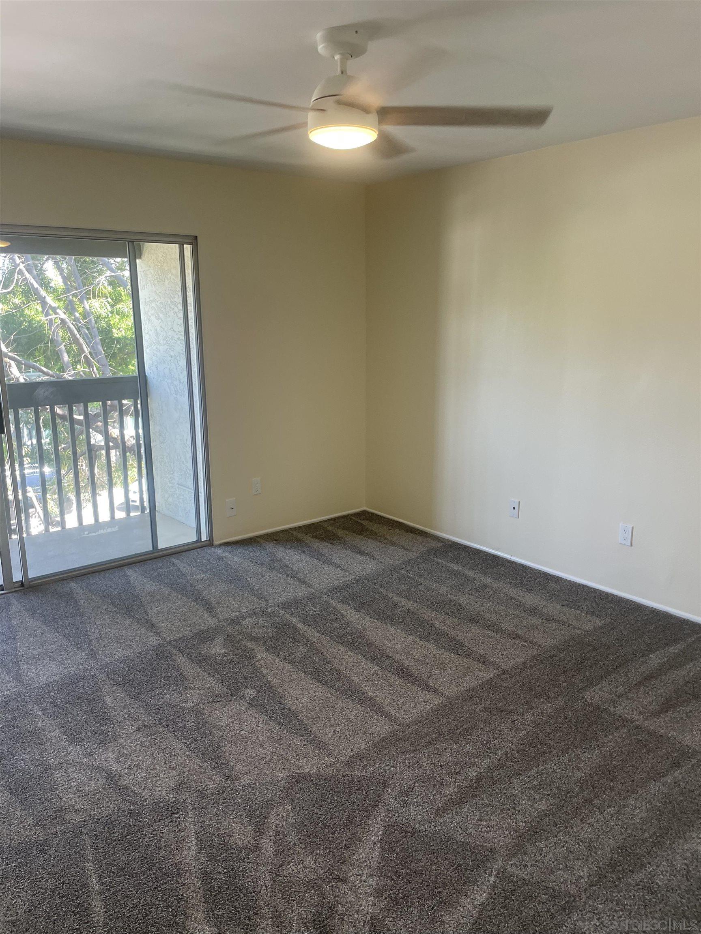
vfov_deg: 67.3
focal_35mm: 26
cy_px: 467
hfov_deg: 53.1
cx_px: 350
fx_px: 702
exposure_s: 1/120
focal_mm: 4.2
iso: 125
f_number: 1.6
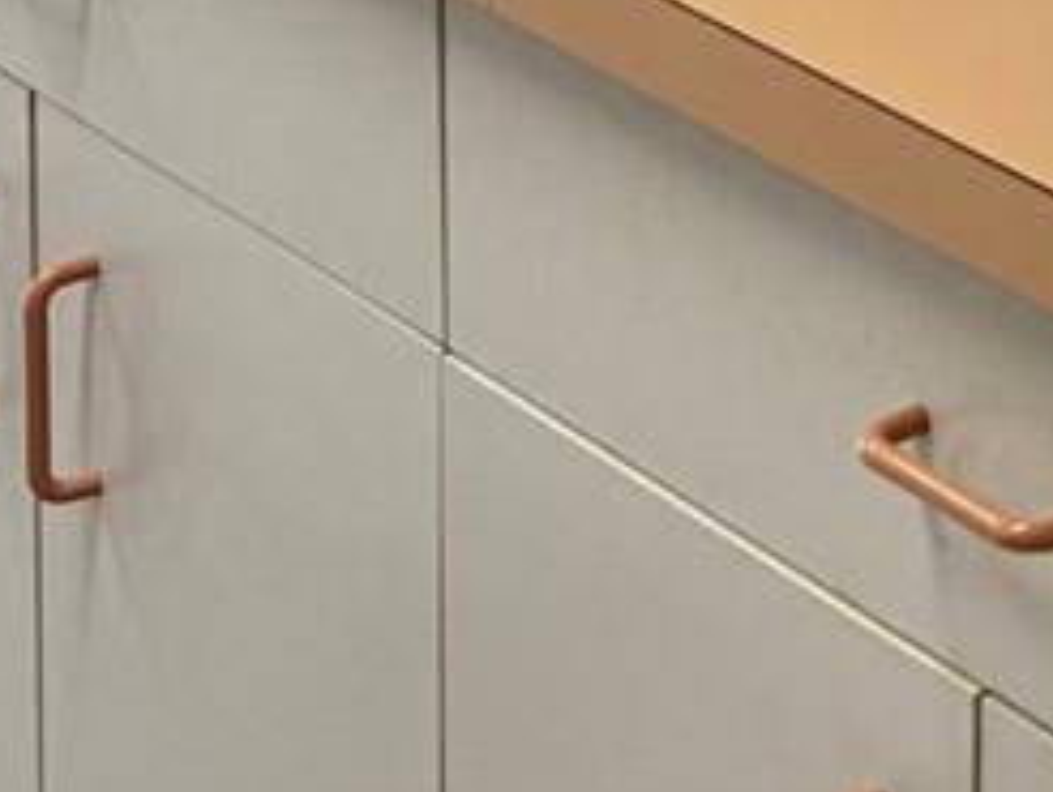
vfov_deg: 8.1
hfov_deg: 11.0
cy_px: -1075
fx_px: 5146
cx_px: 1789
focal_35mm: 169
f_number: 1.5
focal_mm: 5.7
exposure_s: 1/282
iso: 50
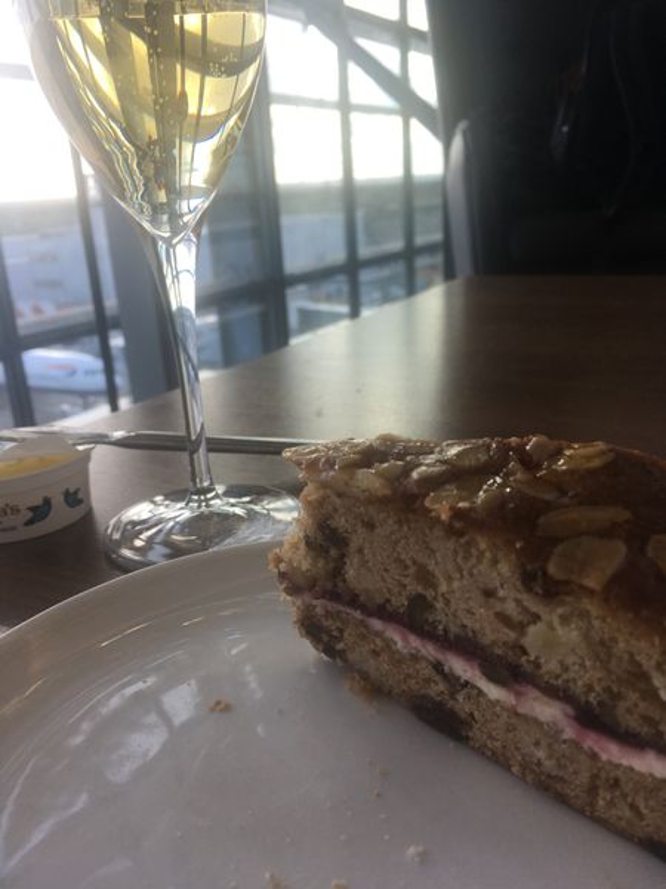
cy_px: 444
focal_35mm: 29
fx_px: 744
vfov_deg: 61.7
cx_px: 333
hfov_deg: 48.2
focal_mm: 4.15
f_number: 2.2
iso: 25
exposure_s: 1/141
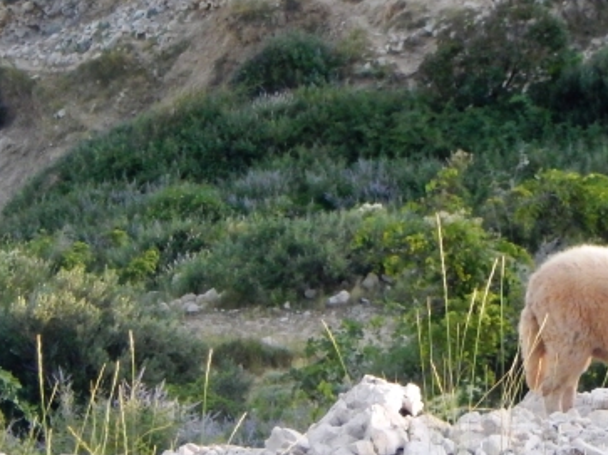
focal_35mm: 514
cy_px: 238
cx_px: 685
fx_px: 9025
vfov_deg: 2.9
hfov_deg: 3.9
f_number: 5.3
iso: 125
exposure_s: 1/60
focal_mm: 32.8
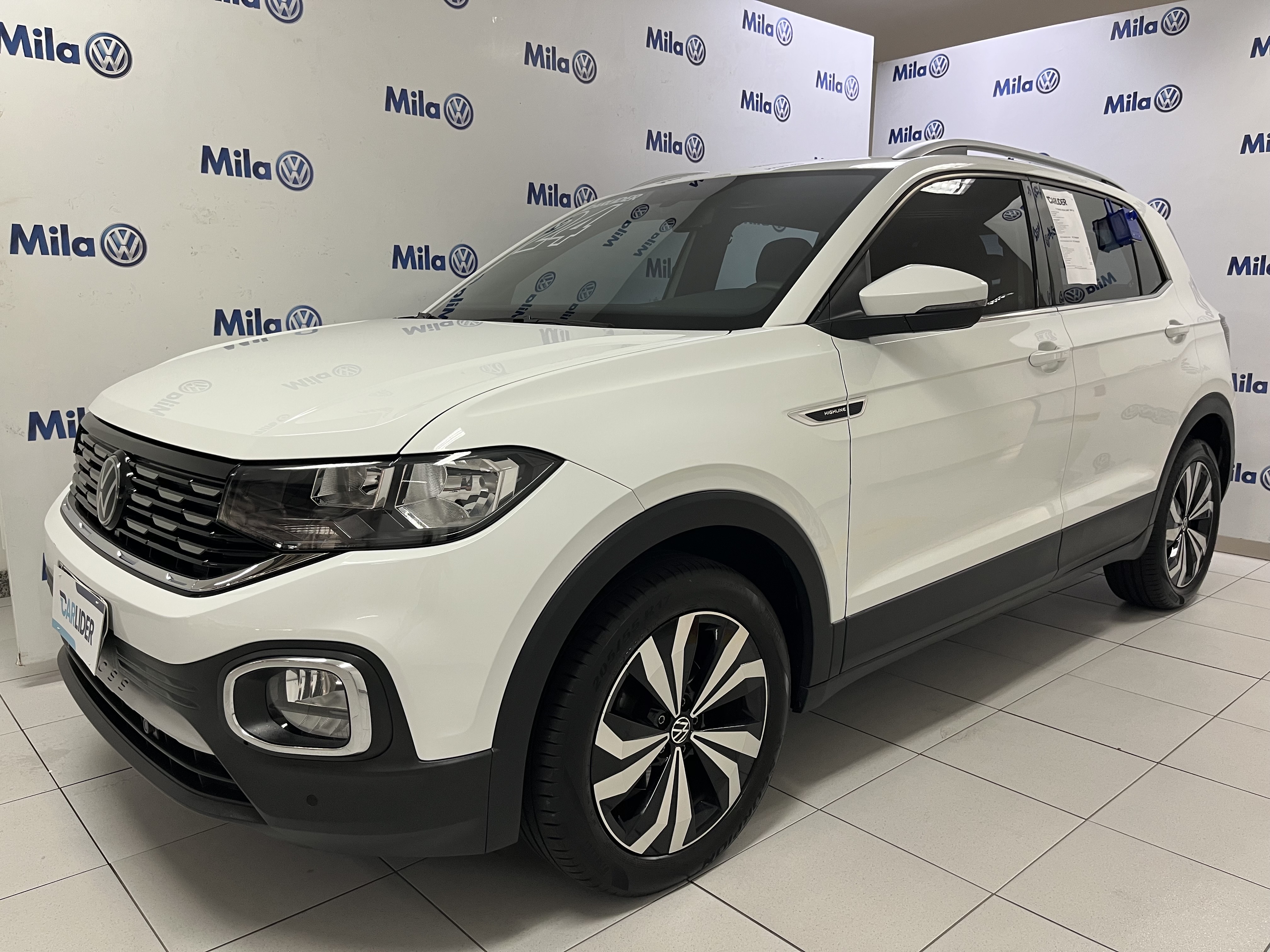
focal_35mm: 26
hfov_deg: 67.3
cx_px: 635
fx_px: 954
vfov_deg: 53.1
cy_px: 476
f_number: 1.6
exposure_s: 1/60
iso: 80
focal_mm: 5.1
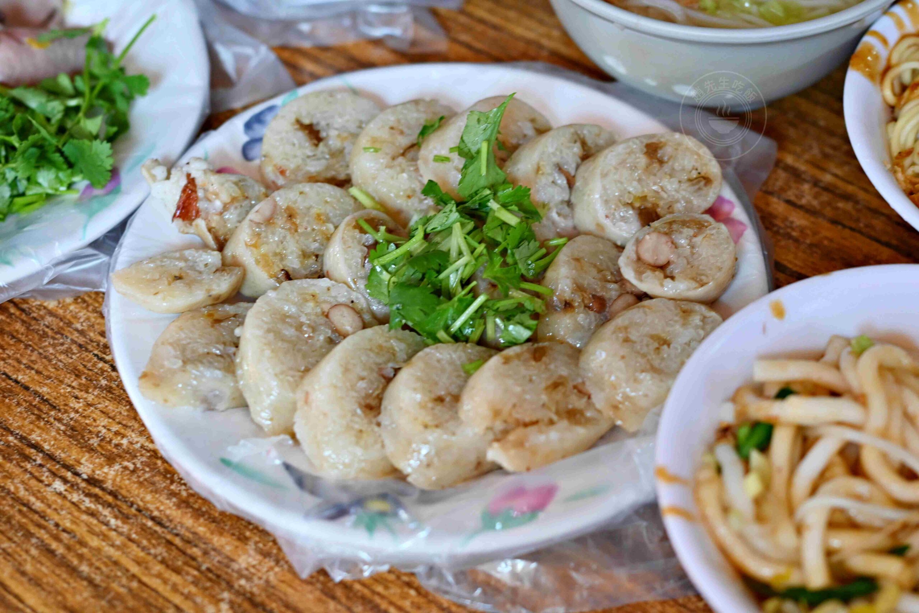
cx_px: 460
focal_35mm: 75
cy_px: 306
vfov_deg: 18.2
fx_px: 1915
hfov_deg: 27.0
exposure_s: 1/200
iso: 280
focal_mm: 50
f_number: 2.8
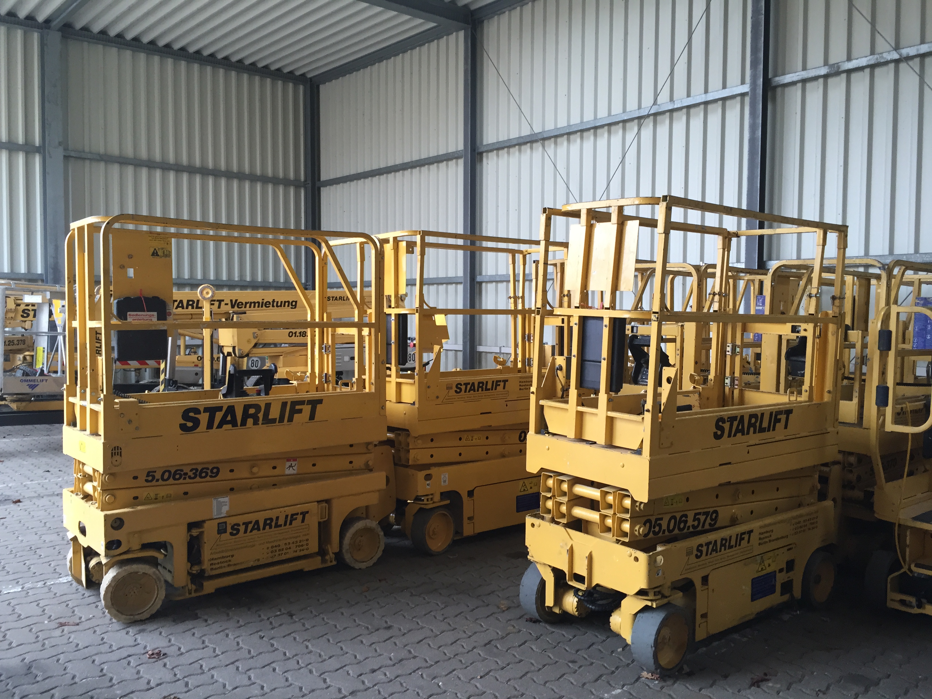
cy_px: 350
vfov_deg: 48.2
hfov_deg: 61.7
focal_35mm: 29
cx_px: 466
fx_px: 781
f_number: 2.2
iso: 64
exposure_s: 1/30
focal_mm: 4.15
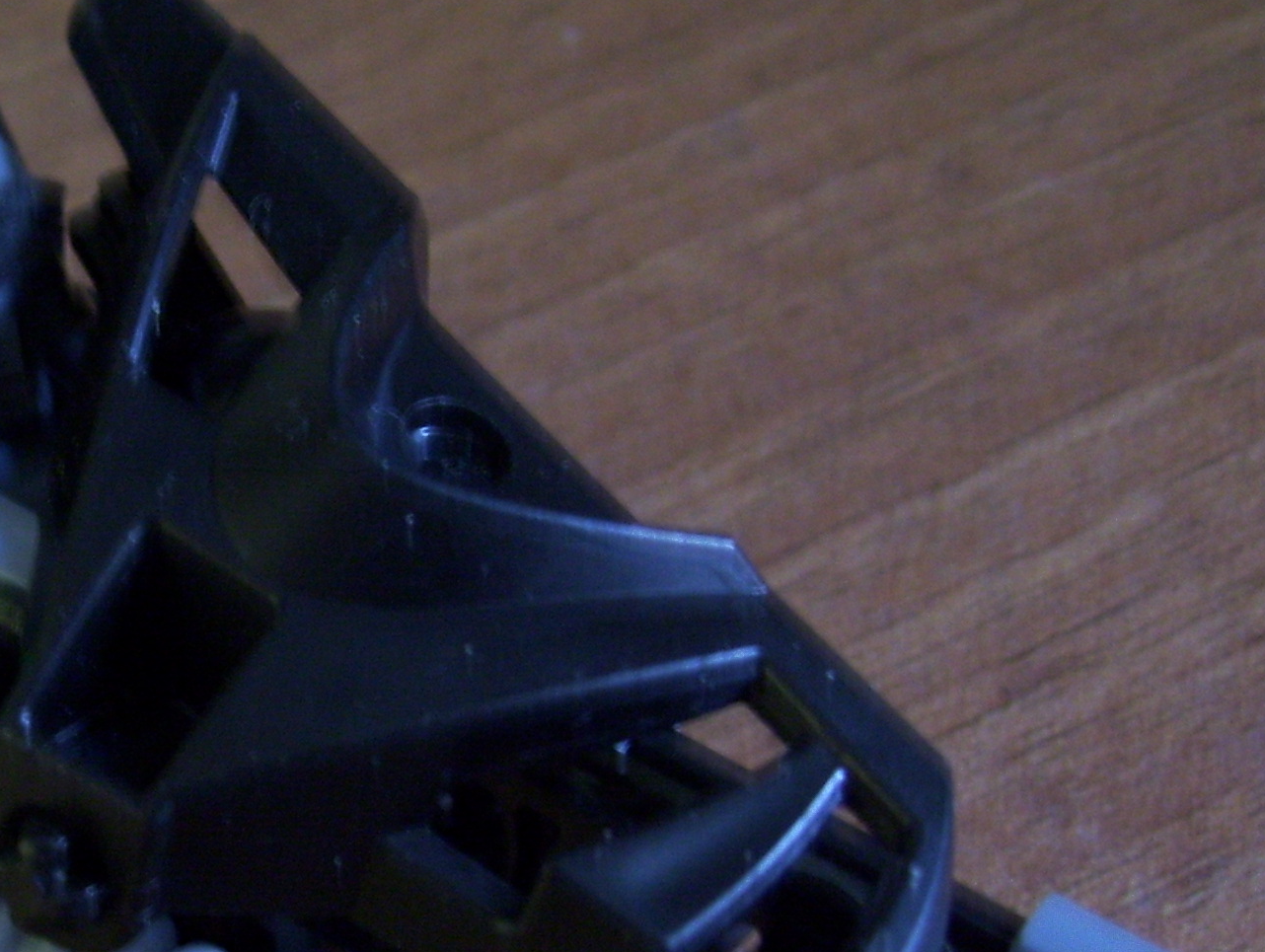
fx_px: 2927
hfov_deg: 23.8
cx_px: 140
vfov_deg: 18.4
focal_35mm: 80
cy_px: 682
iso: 160
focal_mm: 6
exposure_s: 1/8
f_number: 2.7
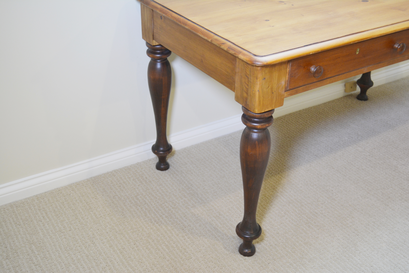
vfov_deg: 29.9
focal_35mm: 45
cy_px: 136
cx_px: 204
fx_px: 511
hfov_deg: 43.6
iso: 500
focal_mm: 30
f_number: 4.2
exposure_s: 1/60
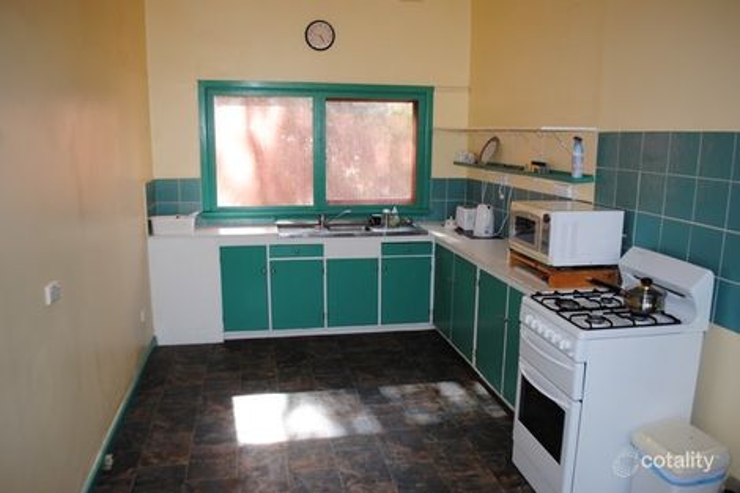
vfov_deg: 47.9
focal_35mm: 27
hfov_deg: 67.4
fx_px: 555
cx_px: 370
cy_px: 246
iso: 200
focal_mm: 18
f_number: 3.5
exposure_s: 1/60
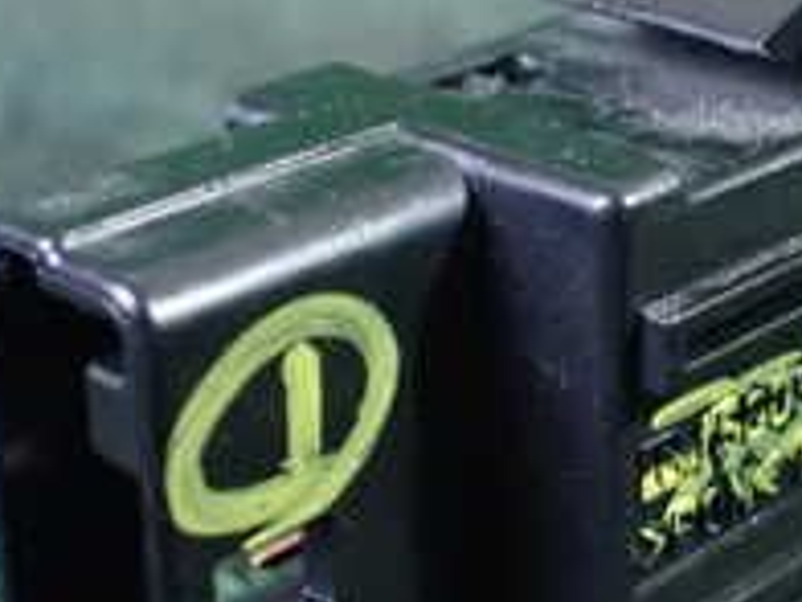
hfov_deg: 21.2
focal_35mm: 92
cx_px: 577
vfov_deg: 16.1
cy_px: 295
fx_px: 2131
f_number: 2.3
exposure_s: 1/30
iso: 1600
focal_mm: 5.4
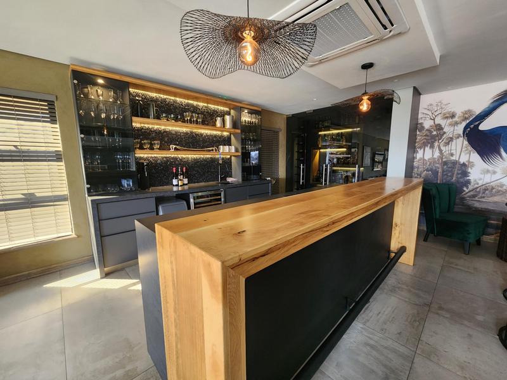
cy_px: 190
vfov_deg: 89.9
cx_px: 254
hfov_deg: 106.2
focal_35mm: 13
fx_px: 190
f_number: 2.2
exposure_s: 1/50
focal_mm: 2.2
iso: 320
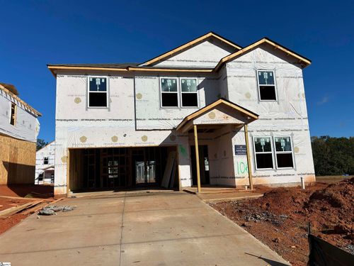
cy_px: 133
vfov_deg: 53.1
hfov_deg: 67.3
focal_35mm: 26
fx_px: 266
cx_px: 177
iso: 50
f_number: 1.5
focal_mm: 5.7
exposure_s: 1/11364
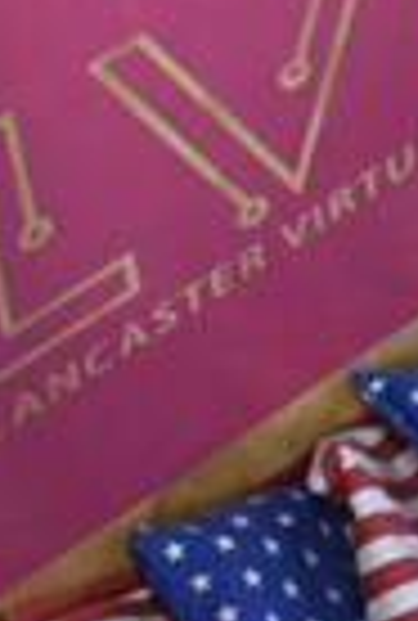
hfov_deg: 7.8
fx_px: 3077
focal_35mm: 178
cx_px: 180
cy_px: -1069
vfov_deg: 9.6
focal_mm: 18
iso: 1400
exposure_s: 1/125
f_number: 3.5
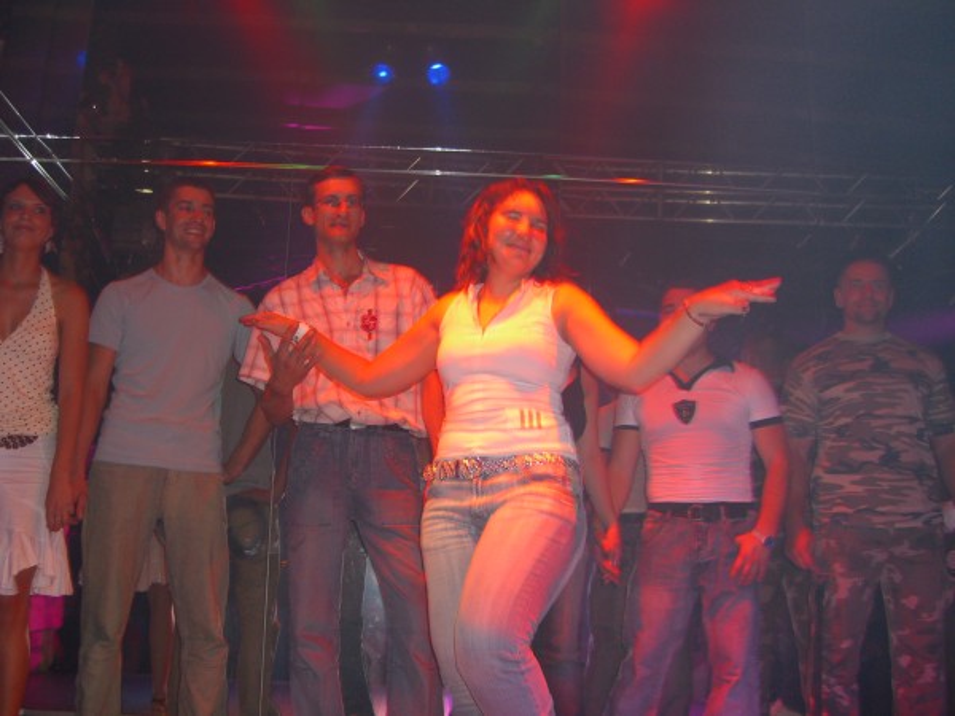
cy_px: 358
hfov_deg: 49.0
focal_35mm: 38
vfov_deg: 37.7
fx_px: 1048
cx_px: 478
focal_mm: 7.9
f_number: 2.8
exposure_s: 1/60
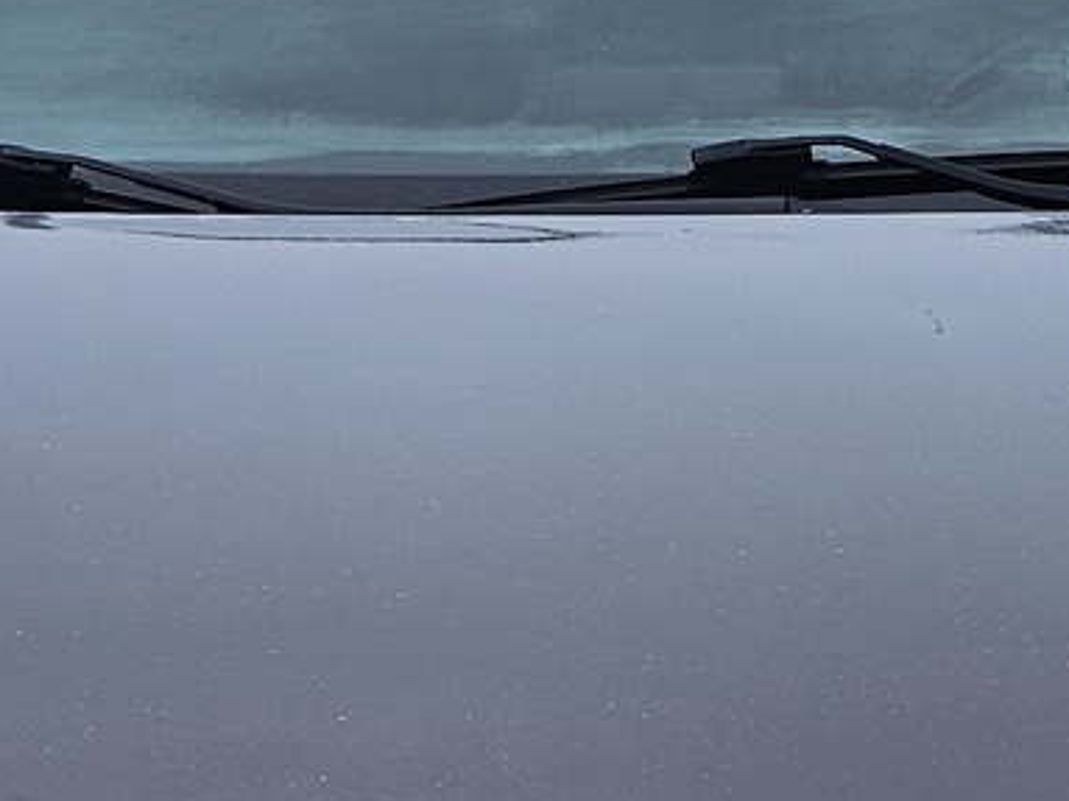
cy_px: 899
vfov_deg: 11.8
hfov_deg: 16.0
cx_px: 664
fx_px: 3797
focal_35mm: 123
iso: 40
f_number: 1.7
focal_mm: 6.3
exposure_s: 1/90.1
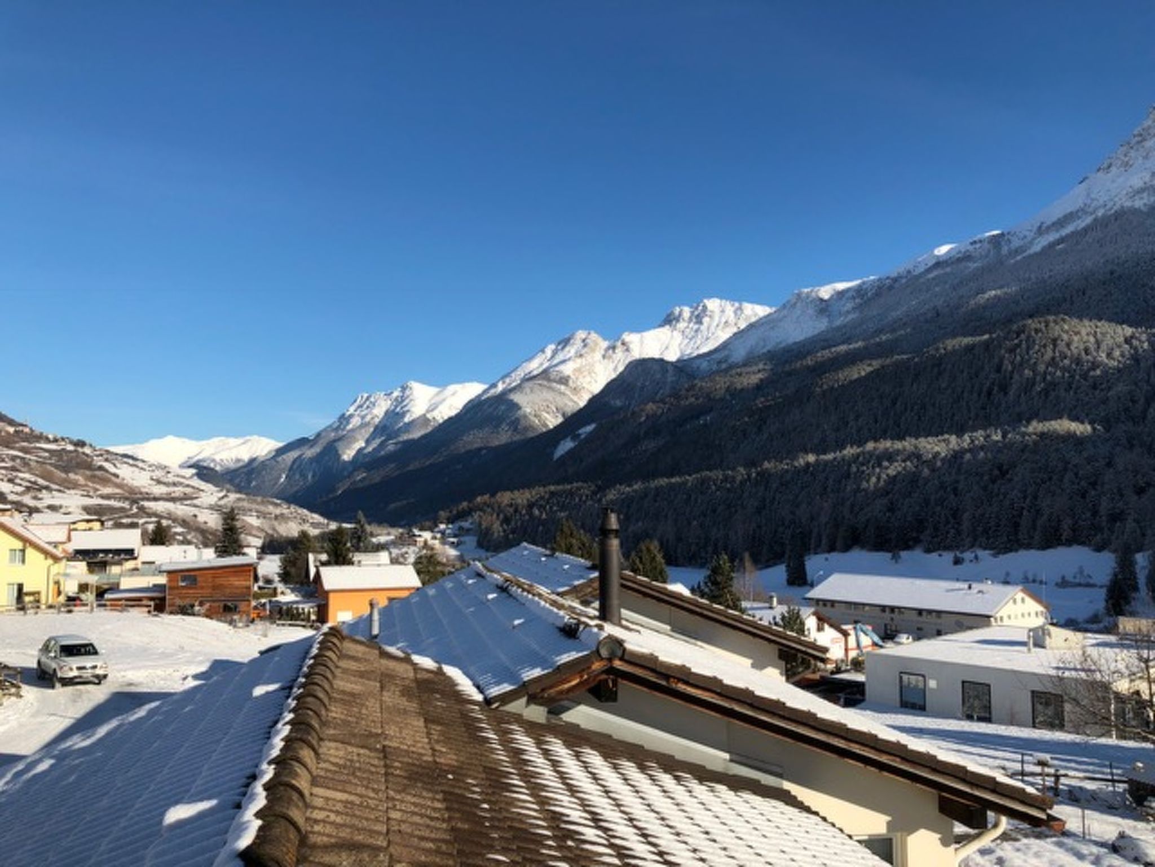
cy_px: 434
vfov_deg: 48.2
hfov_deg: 61.7
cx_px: 578
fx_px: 968
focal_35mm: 29
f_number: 1.8
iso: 20
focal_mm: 3.99
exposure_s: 1/2433
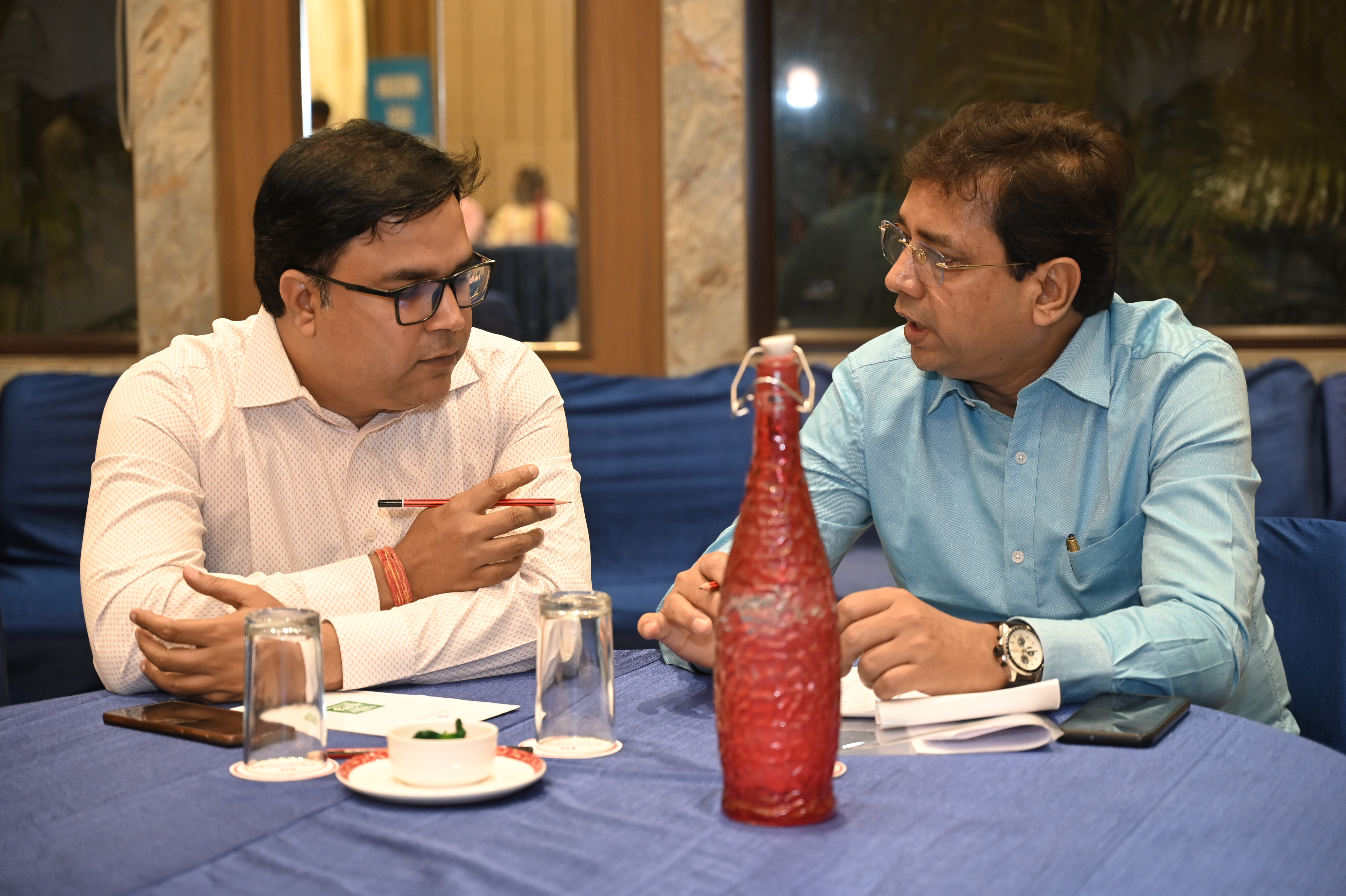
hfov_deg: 28.9
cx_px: 673
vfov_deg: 19.4
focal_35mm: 70
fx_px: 2615
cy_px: 448
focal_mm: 70
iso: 2000
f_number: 4
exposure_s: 1/125
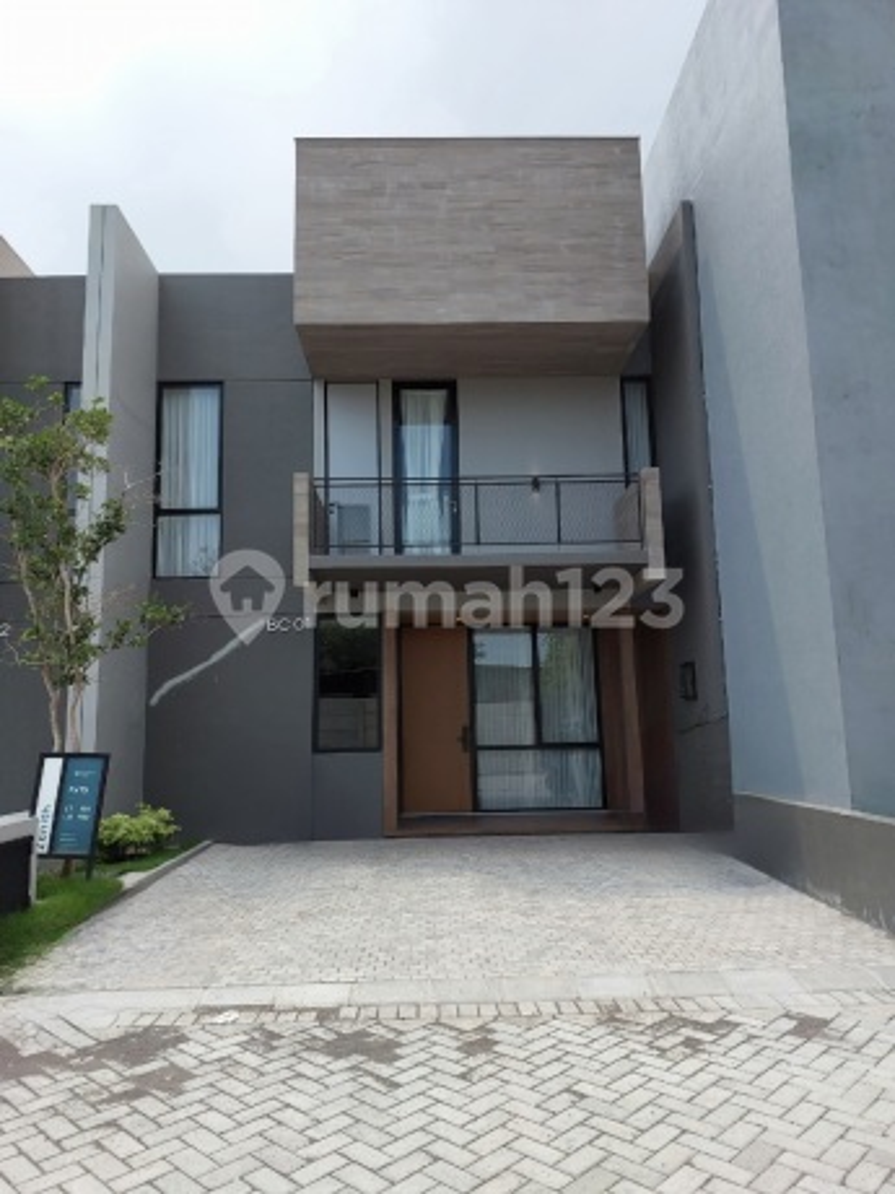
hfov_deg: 58.9
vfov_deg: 73.9
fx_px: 793
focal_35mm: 23
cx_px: 448
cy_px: 597
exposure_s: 1/625
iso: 25
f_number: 1.8
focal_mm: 5.06
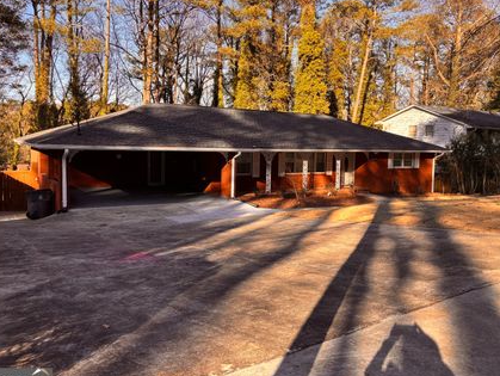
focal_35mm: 31
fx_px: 448
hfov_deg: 58.1
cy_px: 167
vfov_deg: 45.4
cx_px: 284
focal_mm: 5.96
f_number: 1.6
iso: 50
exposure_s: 1/831
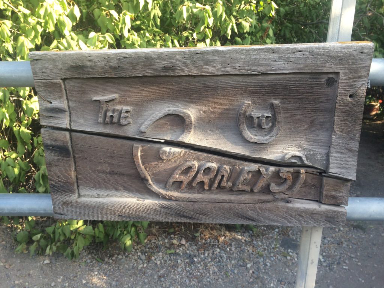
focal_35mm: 29
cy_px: 144
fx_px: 322
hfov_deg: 61.7
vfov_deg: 48.2
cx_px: 192
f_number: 2.2
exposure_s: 1/120
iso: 40
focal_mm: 4.15
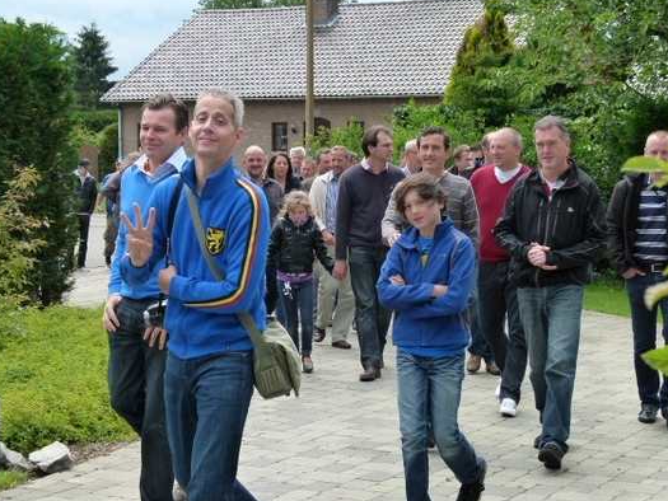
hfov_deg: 27.0
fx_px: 1390
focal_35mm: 72
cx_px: 327
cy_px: 270
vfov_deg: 20.4
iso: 160
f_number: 4
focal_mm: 11.3
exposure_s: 1/400
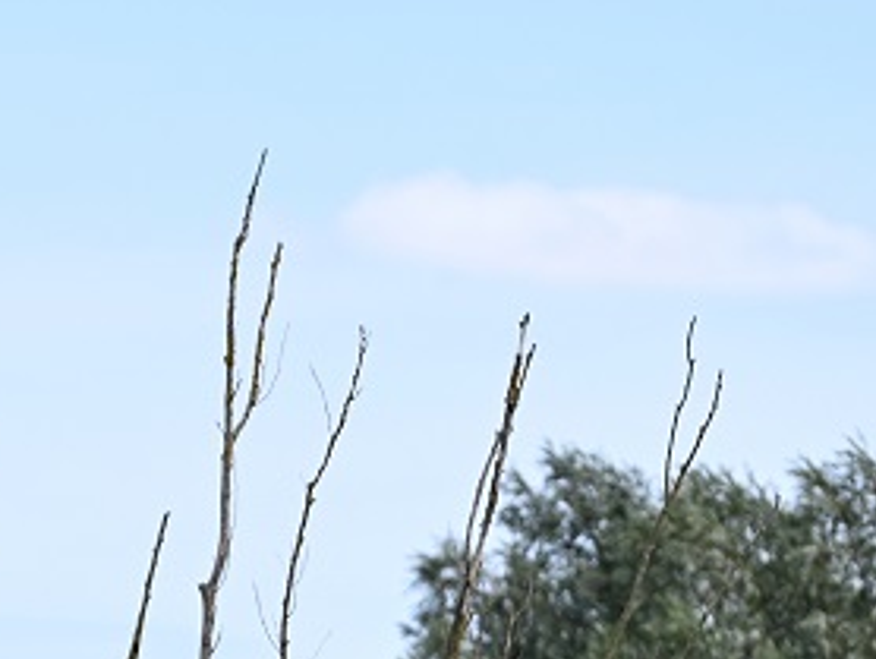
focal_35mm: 640
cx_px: 236
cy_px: 965
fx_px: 16210
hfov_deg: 3.1
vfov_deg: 2.3
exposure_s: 1/1000
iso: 320
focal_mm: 195
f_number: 5.3
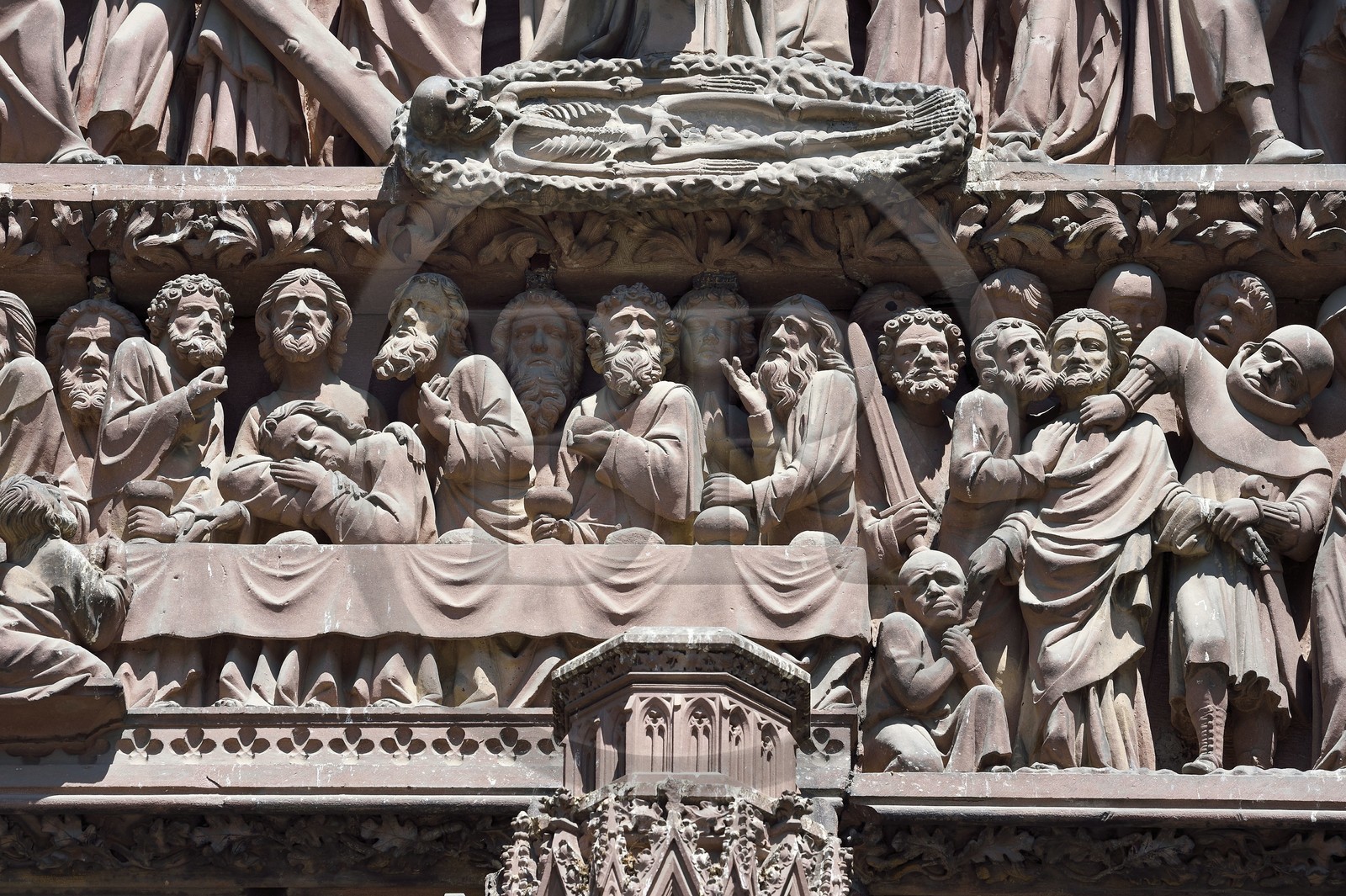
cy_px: 448
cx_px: 673
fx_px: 7474
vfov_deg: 6.9
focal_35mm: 200
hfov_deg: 10.3
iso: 200
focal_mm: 200
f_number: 10
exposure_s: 1/250
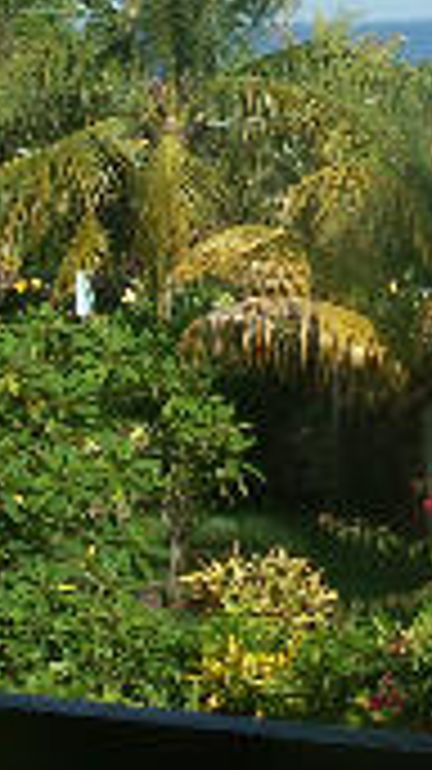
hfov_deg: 10.7
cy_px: 104
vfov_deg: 18.8
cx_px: 421
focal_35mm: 112
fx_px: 2284
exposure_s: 1/400
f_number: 8
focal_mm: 8.7
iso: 100
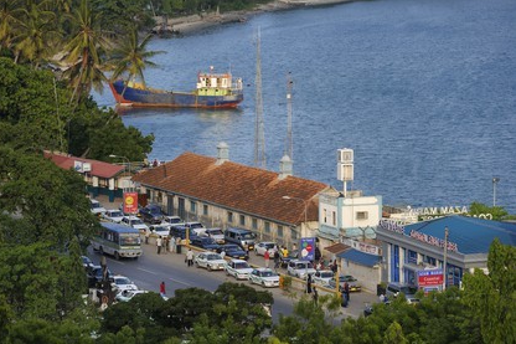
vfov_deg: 6.8
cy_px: 173
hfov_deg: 10.2
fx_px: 2894
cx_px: 257
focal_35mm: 202
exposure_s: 1/320
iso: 250
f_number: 5
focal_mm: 200
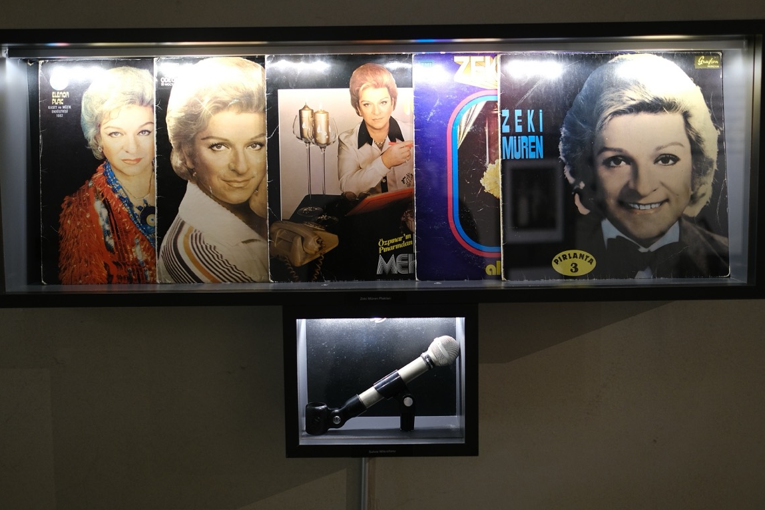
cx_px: 380
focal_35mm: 39
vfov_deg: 34.2
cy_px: 255
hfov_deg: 49.6
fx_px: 829
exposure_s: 1/125
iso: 400
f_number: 1.6
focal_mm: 23
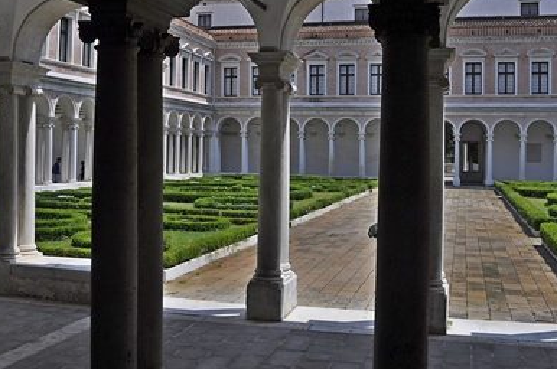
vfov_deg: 31.7
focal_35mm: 42
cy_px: 151
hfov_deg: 46.4
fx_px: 649
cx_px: 257
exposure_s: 1/250
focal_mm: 18
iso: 200
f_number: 9
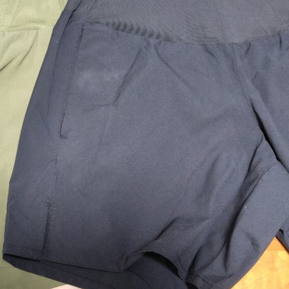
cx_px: 52
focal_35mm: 45
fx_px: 425
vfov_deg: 37.3
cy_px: 110
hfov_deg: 36.1
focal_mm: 5.6
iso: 807
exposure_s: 1/60
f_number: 1.9
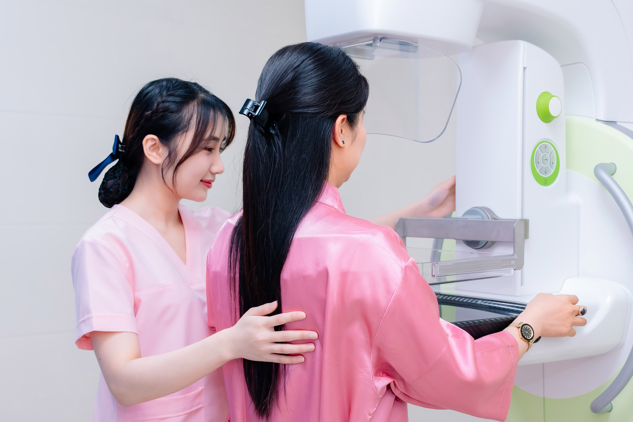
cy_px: 250
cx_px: 363
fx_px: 926
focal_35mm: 53
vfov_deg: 25.6
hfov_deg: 37.6
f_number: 3.2
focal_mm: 30.4
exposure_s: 1/160
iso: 800
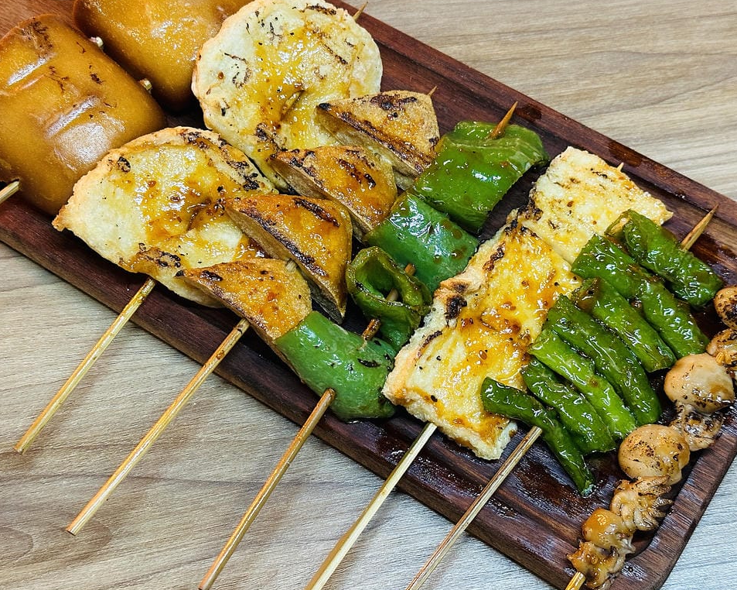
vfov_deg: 25.8
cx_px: 387
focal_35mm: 59
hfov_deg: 32.0
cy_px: 252
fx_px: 1287
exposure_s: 1/40
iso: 320
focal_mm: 6.86
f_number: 1.78
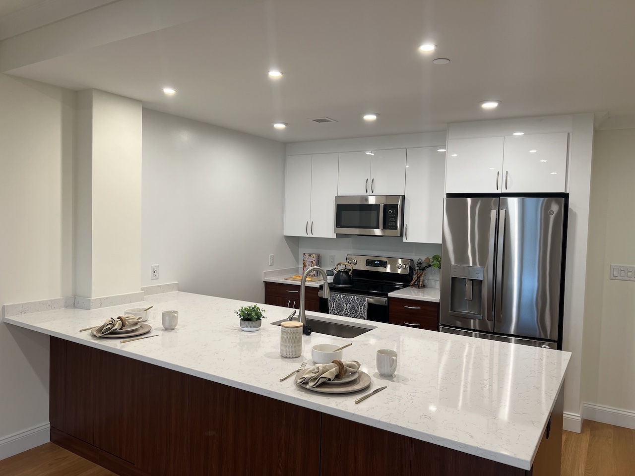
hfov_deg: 67.3
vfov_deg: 53.1
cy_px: 238
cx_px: 318
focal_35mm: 26
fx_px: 477
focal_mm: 5.7
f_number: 1.5
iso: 80
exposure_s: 1/111
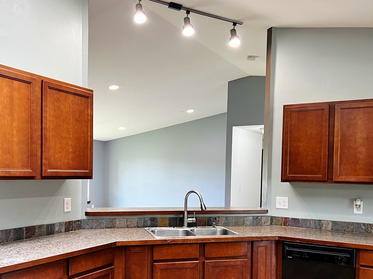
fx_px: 388
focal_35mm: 36
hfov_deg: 51.4
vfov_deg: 39.2
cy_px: 185
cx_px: 186
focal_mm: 5.7
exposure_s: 1/60
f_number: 1.5
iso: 100
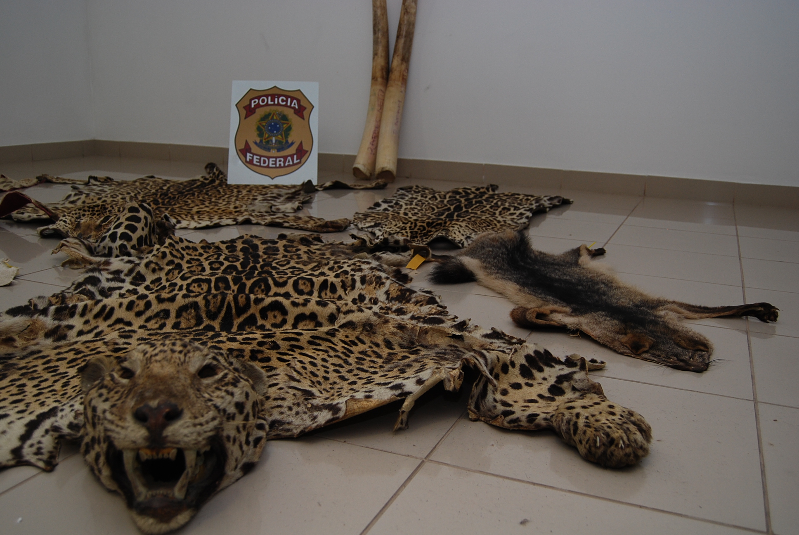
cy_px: 268
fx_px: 733
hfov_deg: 57.2
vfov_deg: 40.1
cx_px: 400
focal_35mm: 33
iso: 200
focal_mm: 22
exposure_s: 1/60
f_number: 4
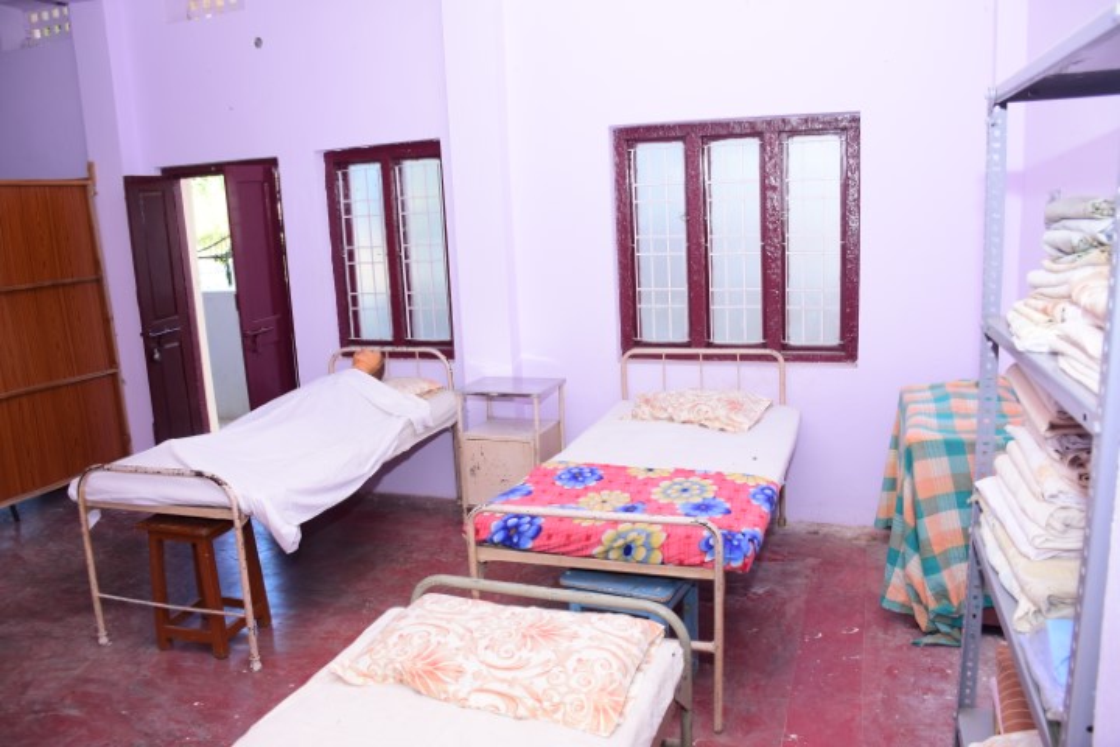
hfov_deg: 67.4
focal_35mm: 27
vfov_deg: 47.9
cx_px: 560
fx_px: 840
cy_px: 374
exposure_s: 1/80
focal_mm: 18
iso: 320
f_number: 4.5
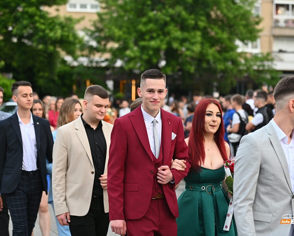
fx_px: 740
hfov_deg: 22.5
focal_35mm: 85
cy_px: 118
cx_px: 159
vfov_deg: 18.1
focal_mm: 75
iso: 800
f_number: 2.8
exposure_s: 1/800
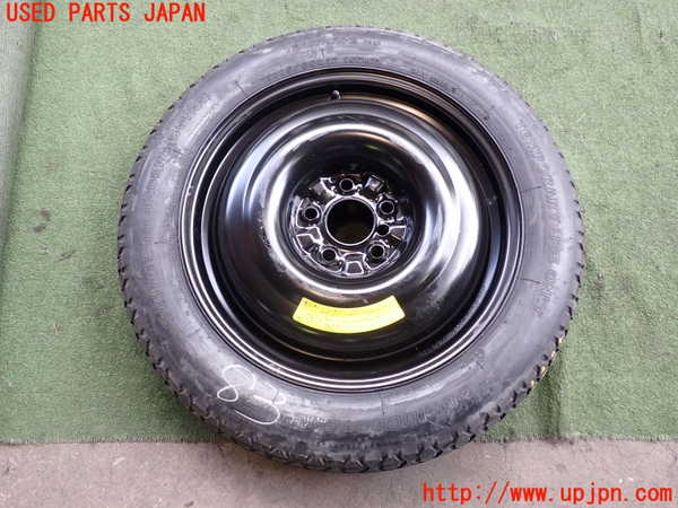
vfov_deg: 46.8
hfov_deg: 60.0
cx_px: 339
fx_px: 588
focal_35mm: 30
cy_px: 254
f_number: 2.3
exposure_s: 1/125
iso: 200
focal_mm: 5.4
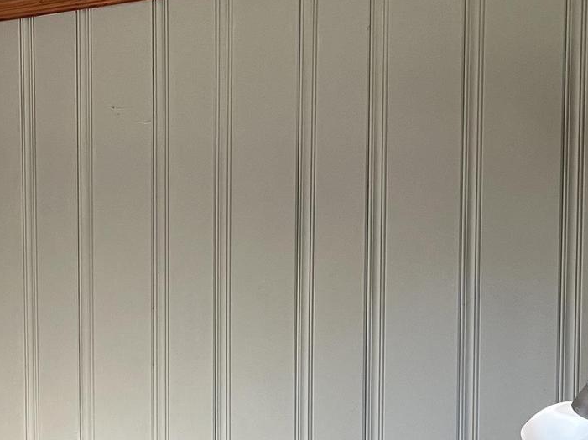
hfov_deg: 24.9
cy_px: 427
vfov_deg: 18.9
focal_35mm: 76
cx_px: 50
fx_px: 1290
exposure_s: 1/60
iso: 200
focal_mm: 5.7
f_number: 1.5
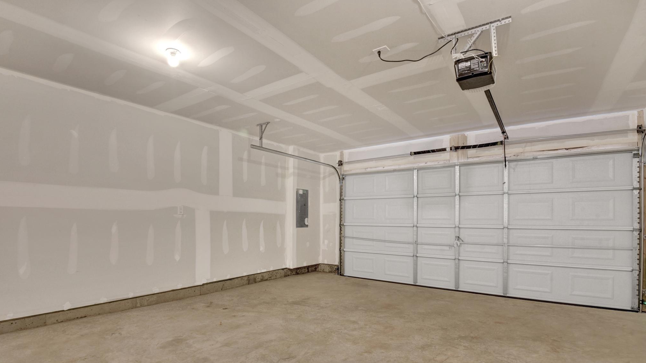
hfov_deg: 95.9
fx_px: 291
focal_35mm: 17
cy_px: 216
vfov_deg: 63.4
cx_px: 325
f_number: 9
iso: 400
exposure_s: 1/1.25
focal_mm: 16
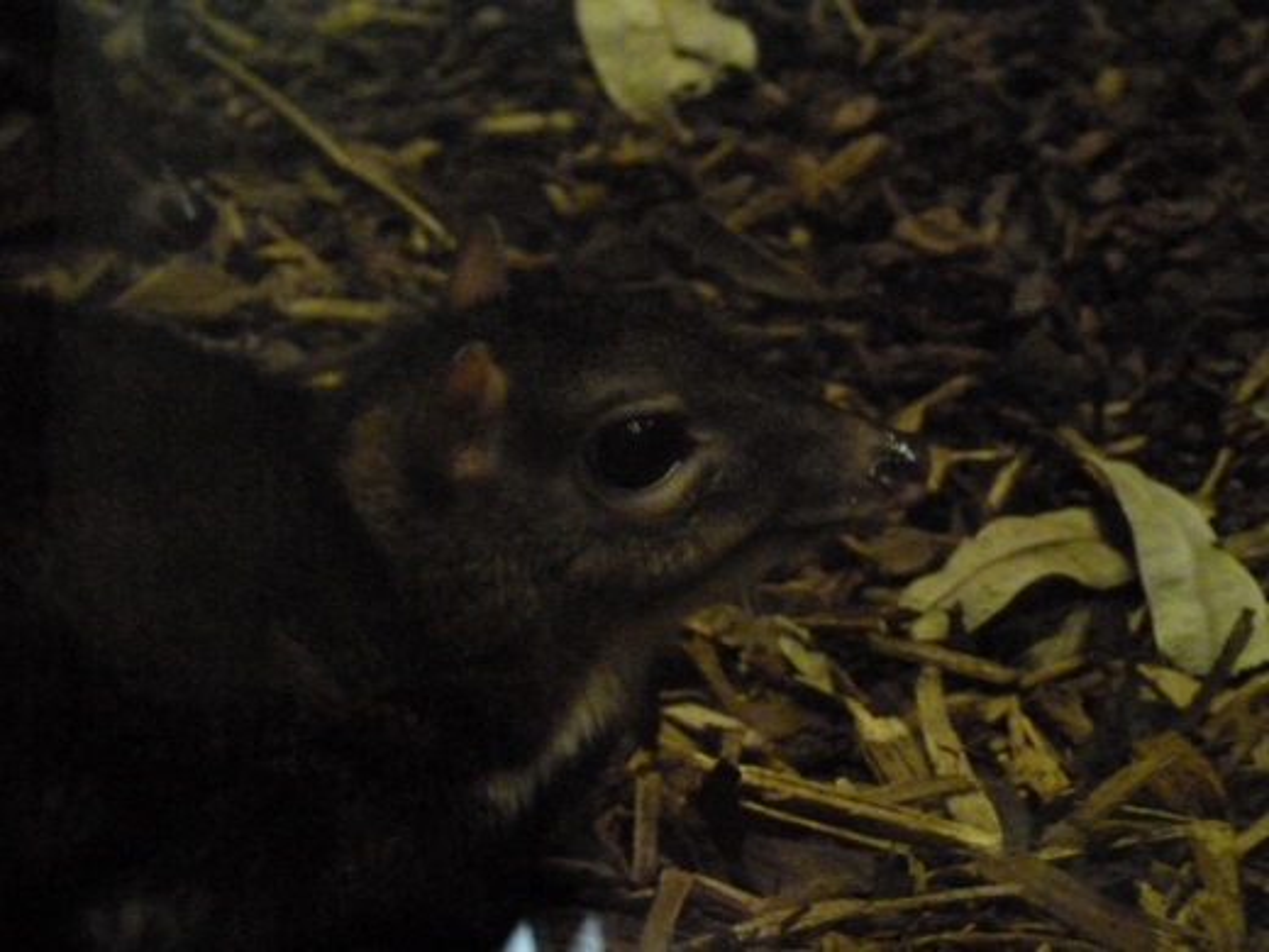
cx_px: 634
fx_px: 4069
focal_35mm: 111
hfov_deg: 17.7
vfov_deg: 13.3
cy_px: 476
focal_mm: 20.1
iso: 1600
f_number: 3.5
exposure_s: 1/1.3
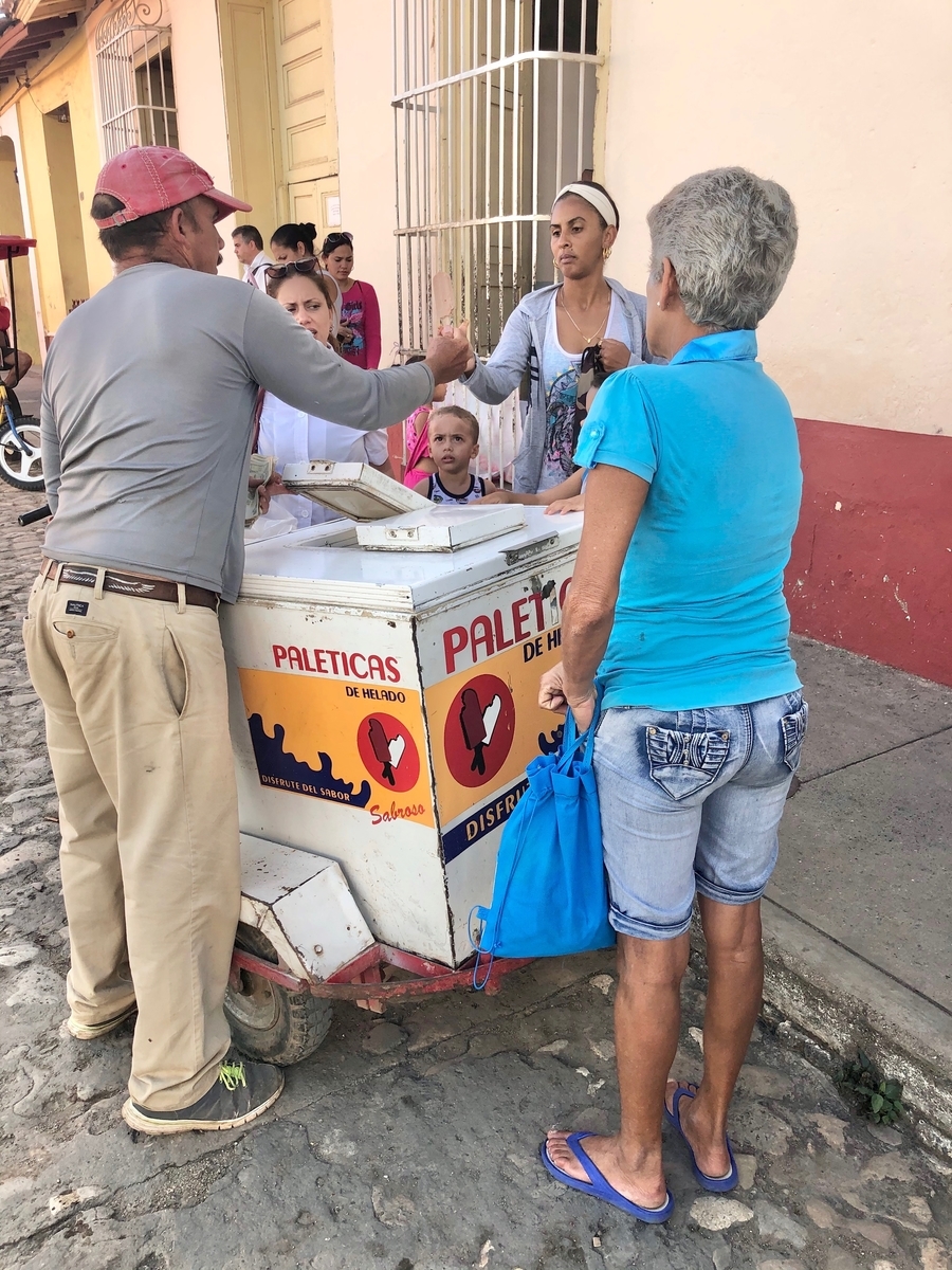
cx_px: 476
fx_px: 1027
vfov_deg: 63.4
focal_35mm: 28
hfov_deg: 49.7
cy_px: 635
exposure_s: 1/276
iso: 20
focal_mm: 3.99
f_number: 1.8
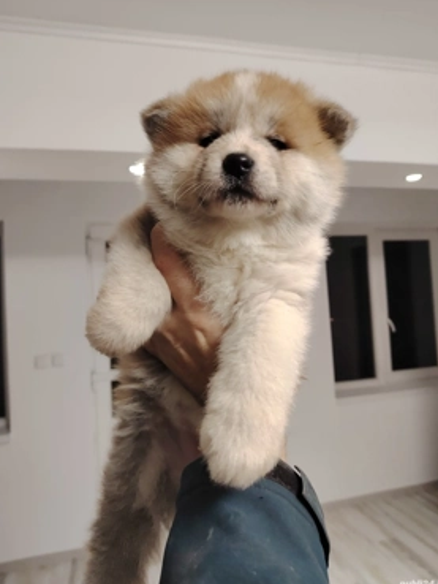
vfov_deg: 67.2
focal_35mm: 26
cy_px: 274
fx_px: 438
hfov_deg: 53.1
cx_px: 212
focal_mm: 5.25
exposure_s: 1/100
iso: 1222
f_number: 1.75
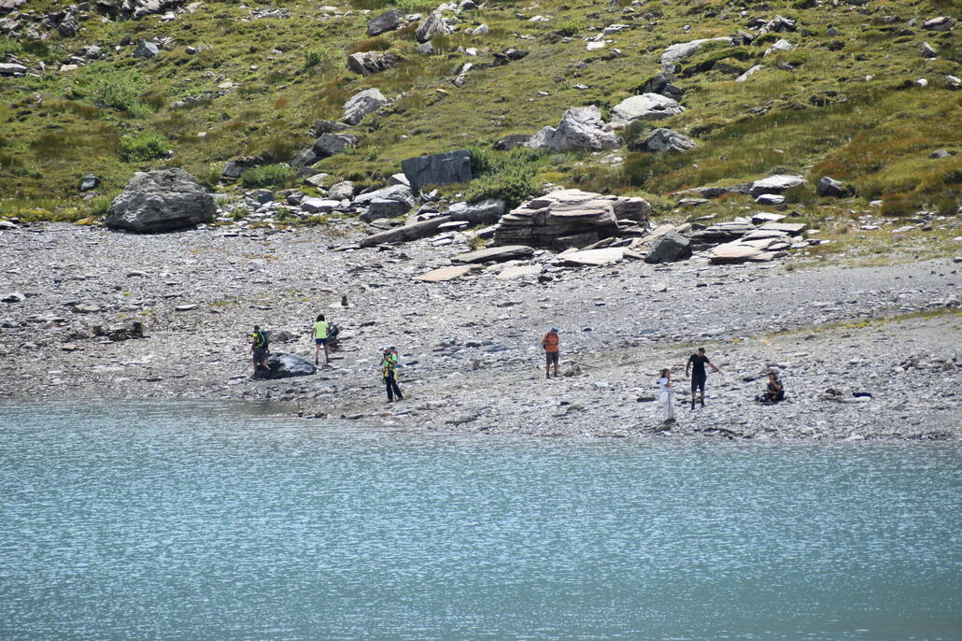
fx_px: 12020
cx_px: 481
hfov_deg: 4.6
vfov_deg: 3.1
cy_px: 320
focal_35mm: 450
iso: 180
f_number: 8
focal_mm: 300
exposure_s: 1/500
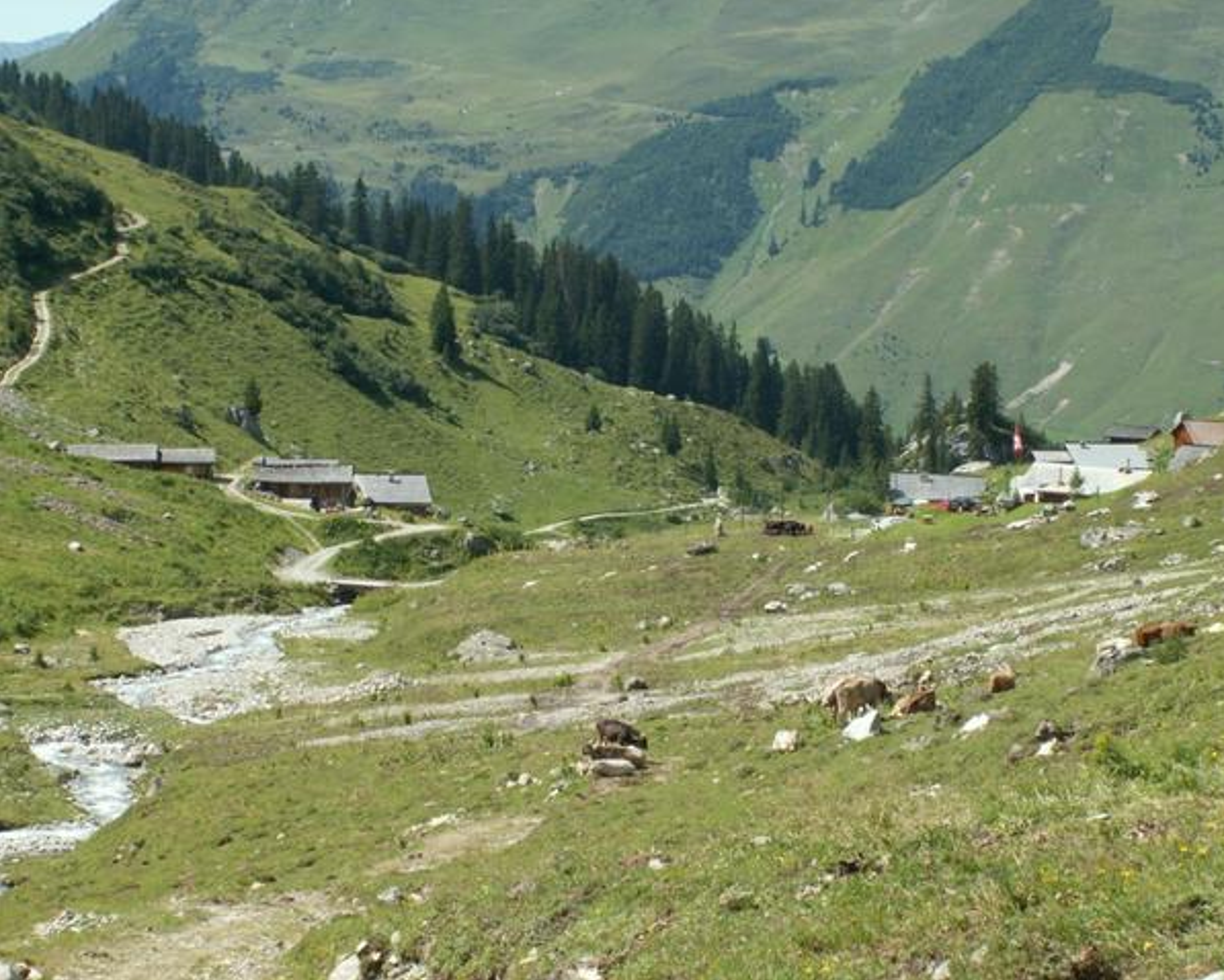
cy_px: 490
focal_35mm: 90
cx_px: 654
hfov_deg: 21.3
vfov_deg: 17.1
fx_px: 3261
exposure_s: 1/100
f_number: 8
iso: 50
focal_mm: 14.42
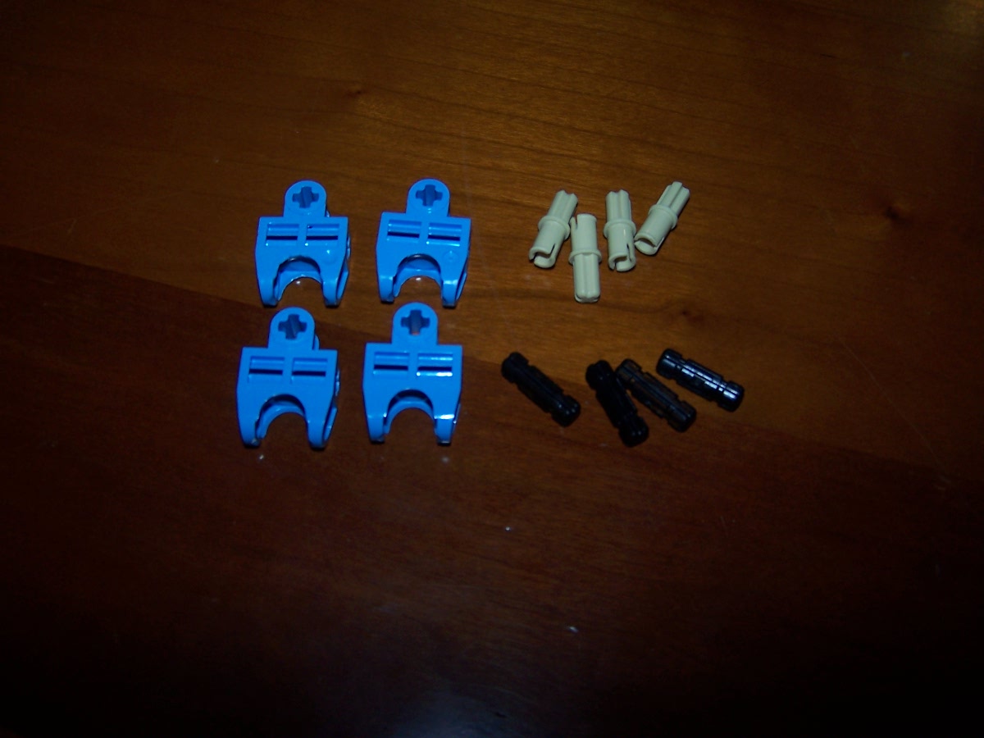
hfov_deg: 49.0
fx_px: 1080
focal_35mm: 38
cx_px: 492
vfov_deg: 37.7
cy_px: 369
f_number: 2.8
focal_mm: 6.3
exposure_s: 1/60
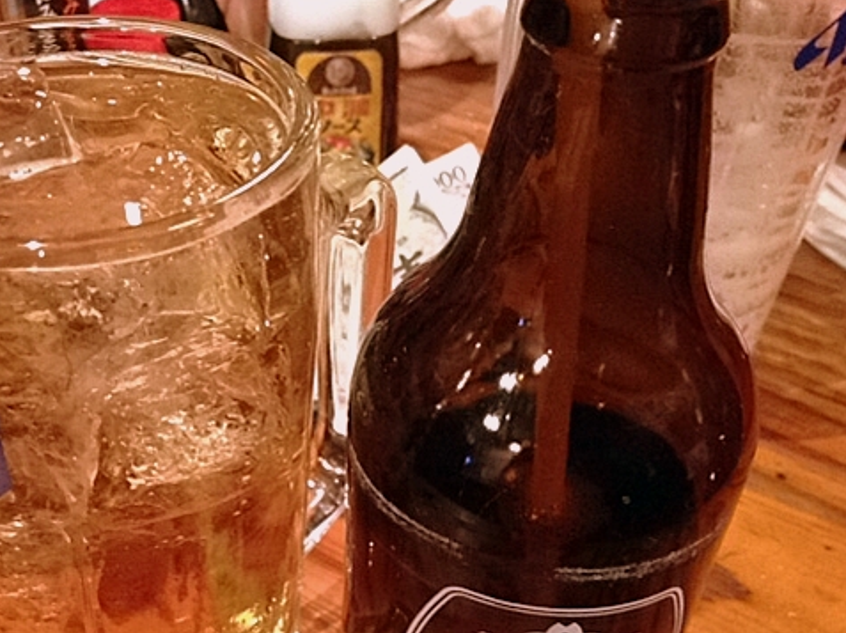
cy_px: 420
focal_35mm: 47
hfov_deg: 40.0
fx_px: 1148
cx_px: 293
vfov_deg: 30.6
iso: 320
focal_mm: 4.28
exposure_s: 1/30
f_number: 2.4
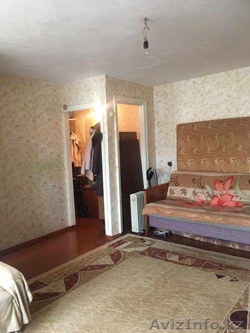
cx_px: 125
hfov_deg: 48.2
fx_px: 279
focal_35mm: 29
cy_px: 166
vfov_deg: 61.7
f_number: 2.2
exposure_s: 1/20
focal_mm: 4.15
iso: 200
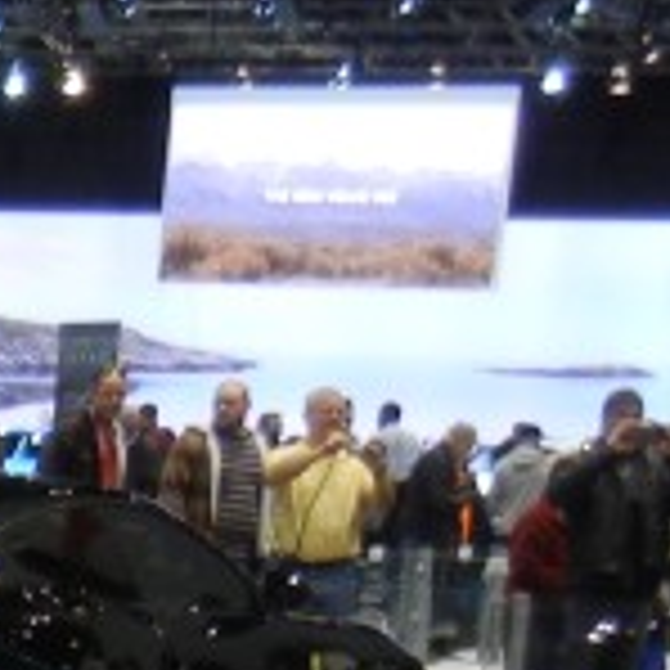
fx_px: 3985
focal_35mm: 182
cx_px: -787
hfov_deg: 8.9
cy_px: 1061
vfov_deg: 9.3
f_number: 3.5
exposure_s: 1/51
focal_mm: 5.4
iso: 238
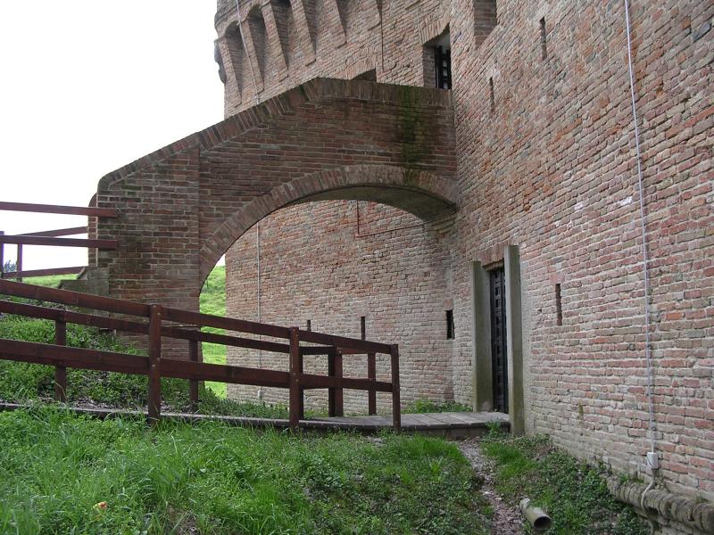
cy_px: 268
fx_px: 784
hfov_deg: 49.0
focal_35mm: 38
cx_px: 357
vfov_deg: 37.7
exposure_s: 1/226
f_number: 2.8
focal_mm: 5.8
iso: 100
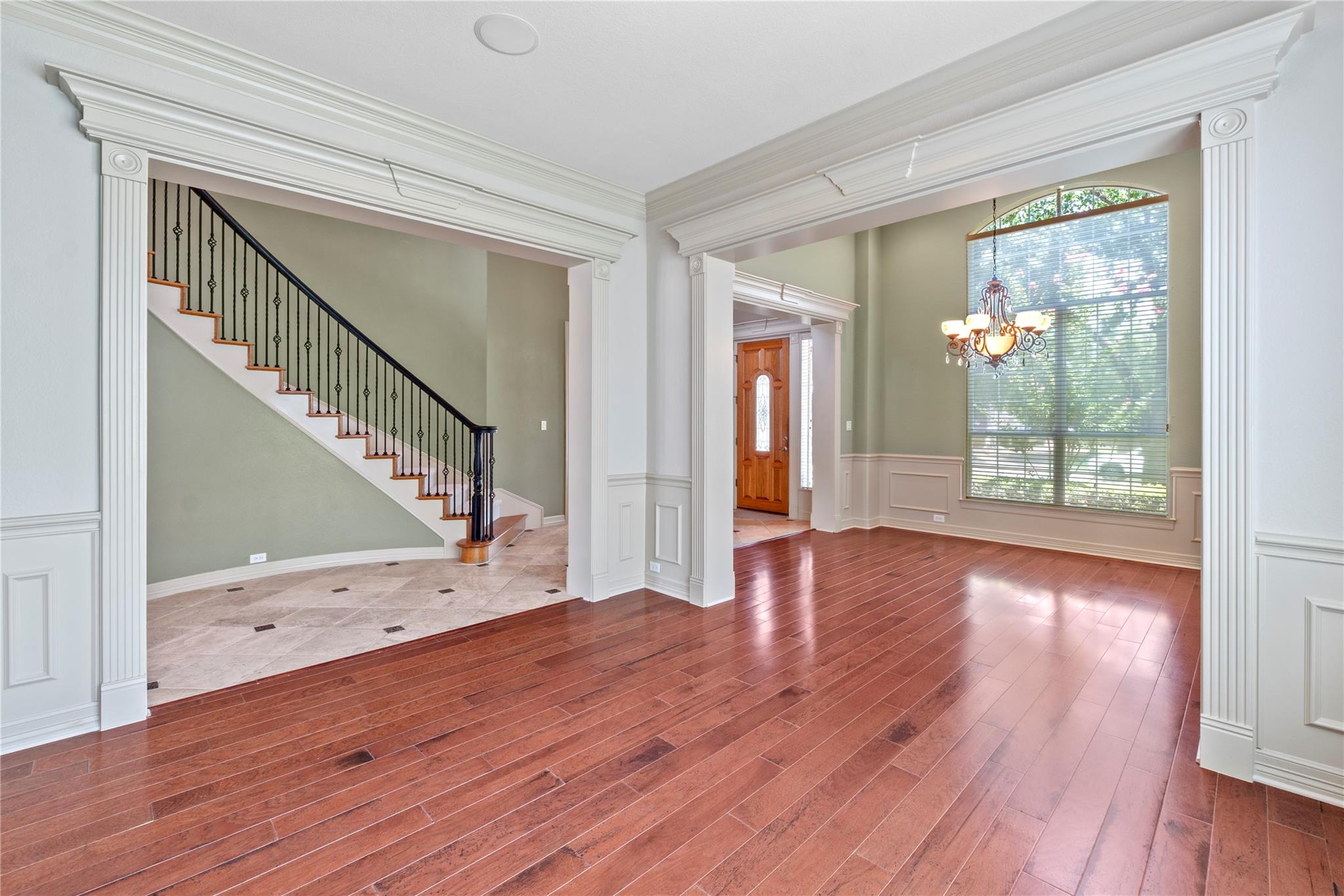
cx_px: 672
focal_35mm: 15
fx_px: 560
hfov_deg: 100.4
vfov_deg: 77.3
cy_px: 448
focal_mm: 10
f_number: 11
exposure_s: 3.2
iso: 250
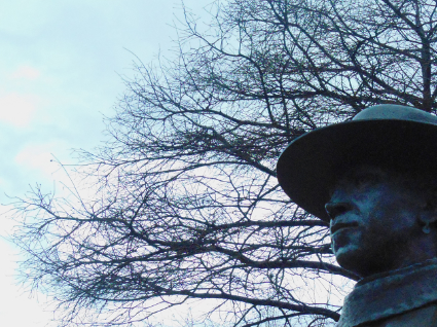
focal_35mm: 92
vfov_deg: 16.0
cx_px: 323
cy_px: 217
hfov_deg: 21.2
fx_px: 1160
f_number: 4
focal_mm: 8.3
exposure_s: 1/20
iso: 400
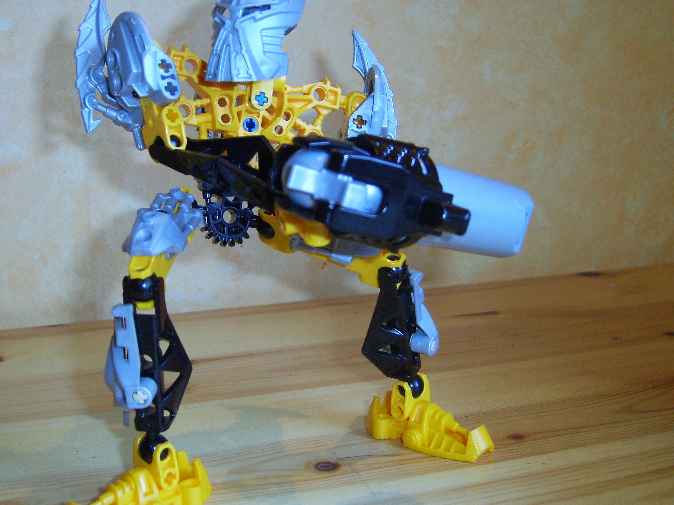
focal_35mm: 47
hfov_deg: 40.3
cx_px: 288
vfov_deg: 30.9
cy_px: 229
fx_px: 915
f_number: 2.8
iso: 100
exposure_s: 1/30
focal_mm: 7.8
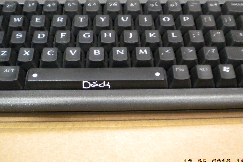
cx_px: 124
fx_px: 310
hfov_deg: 42.7
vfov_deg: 29.2
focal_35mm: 46
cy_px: 72
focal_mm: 6.3
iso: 621
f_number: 3.1
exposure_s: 1/8.8
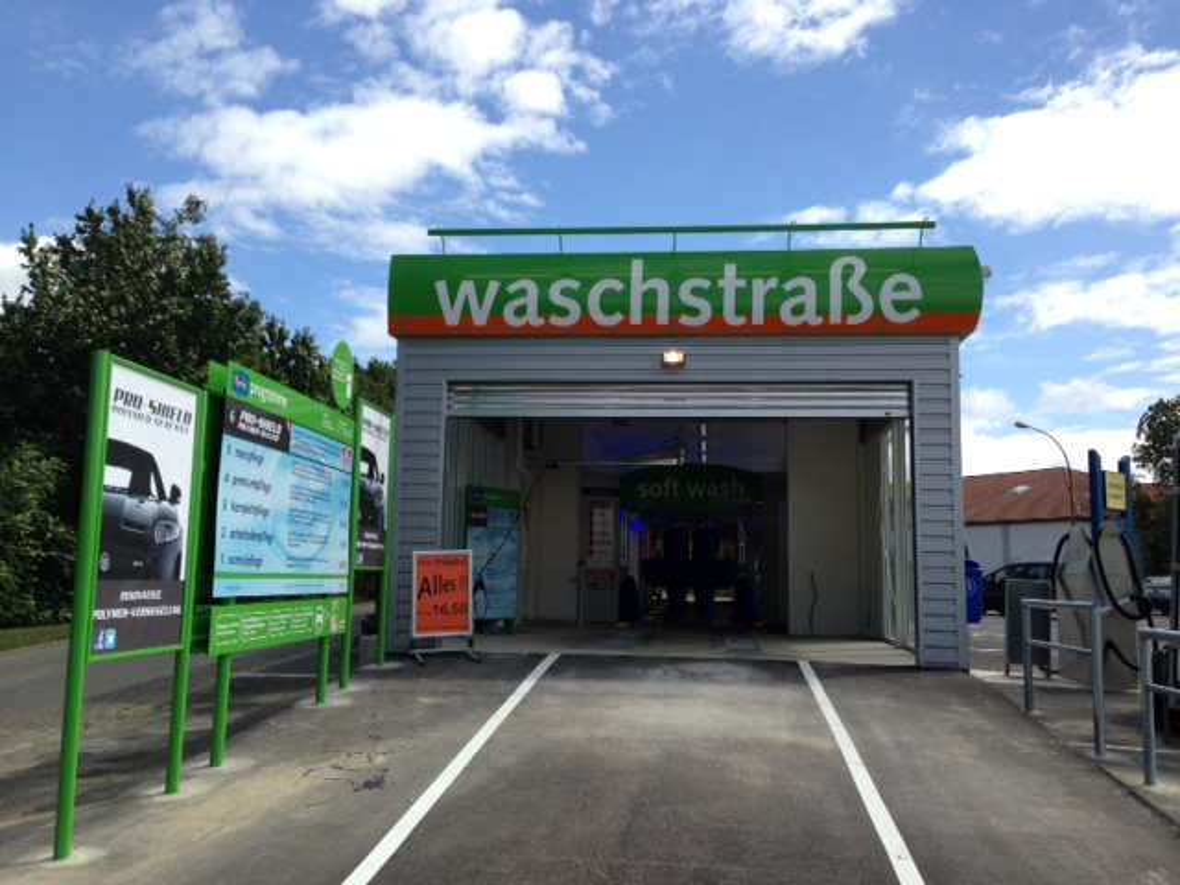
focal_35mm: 33
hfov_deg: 55.4
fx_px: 1125
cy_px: 442
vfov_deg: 42.9
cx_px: 590
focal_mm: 4.12
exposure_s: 1/1550
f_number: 2.4
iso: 50
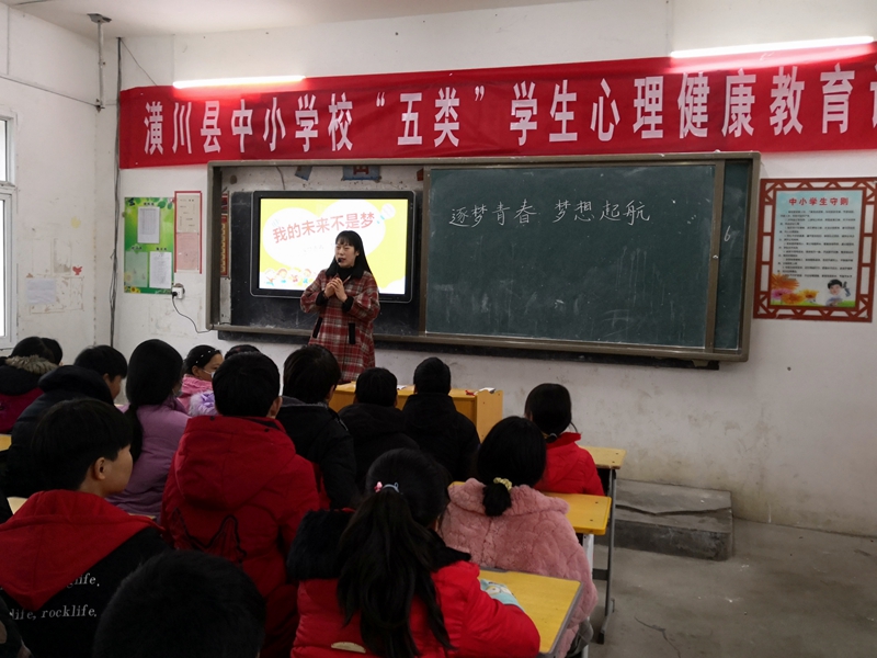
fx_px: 760
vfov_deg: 46.8
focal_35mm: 30
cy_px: 329
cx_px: 438
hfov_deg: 60.0
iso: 160
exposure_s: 1/50
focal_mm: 3.95
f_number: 1.6
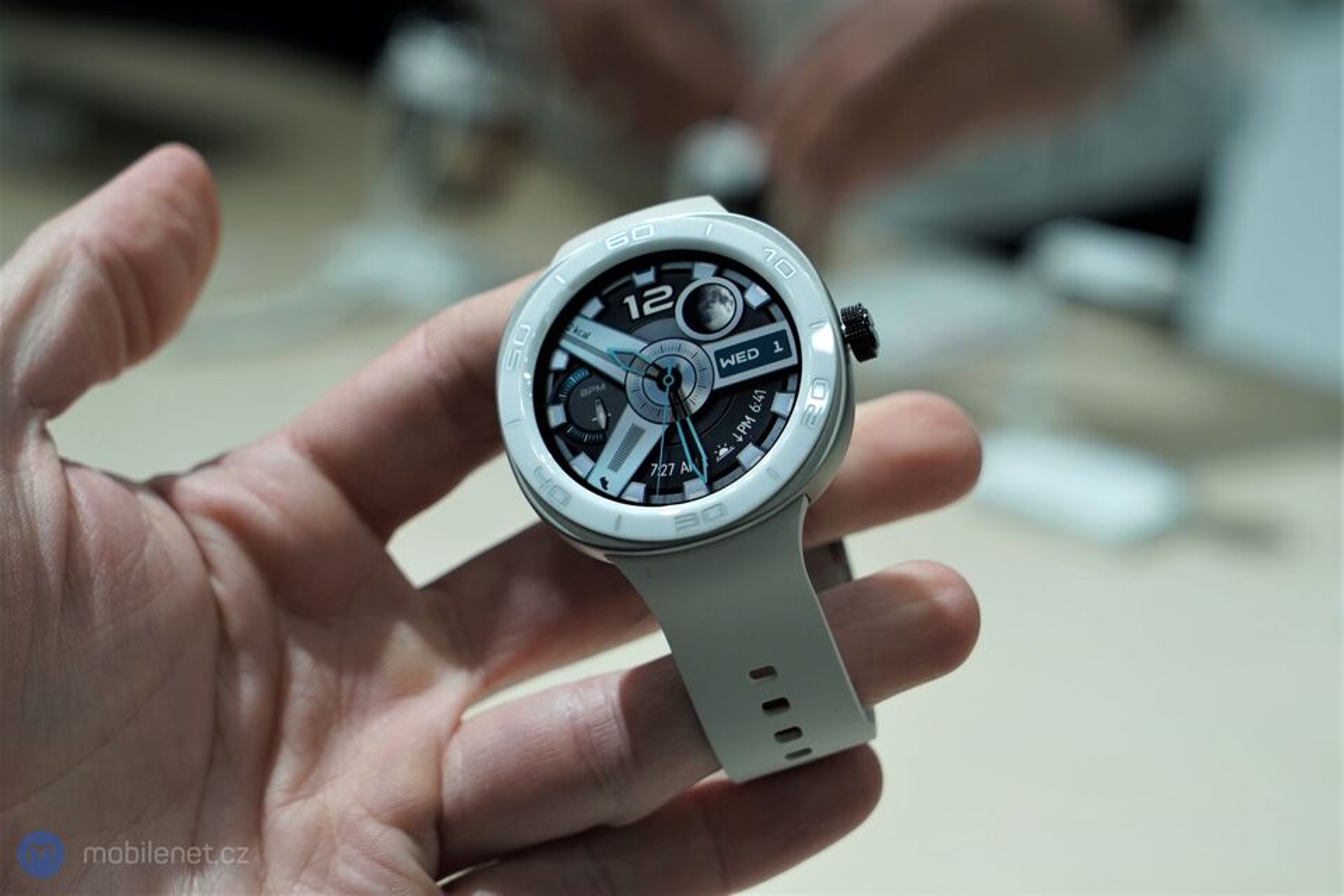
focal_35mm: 70
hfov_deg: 28.8
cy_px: 448
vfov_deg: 19.5
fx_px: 2613
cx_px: 672
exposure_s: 1/160
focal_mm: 70
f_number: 6.3
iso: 250
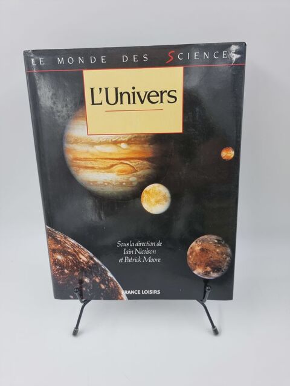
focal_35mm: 24
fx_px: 268
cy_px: 193
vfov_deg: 71.6
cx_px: 145
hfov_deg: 56.8
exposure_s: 1/120
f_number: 1.8
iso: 50
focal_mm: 6.7
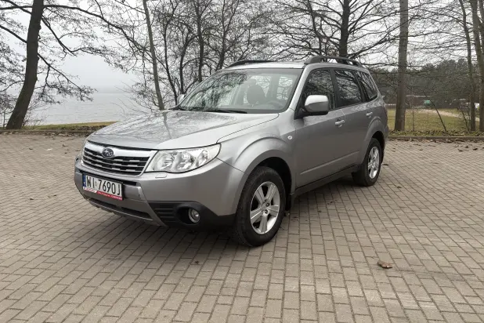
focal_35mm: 28
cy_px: 163
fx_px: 376
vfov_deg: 46.4
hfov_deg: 65.5
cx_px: 247
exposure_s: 1/433
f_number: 1.6
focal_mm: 5.96
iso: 50
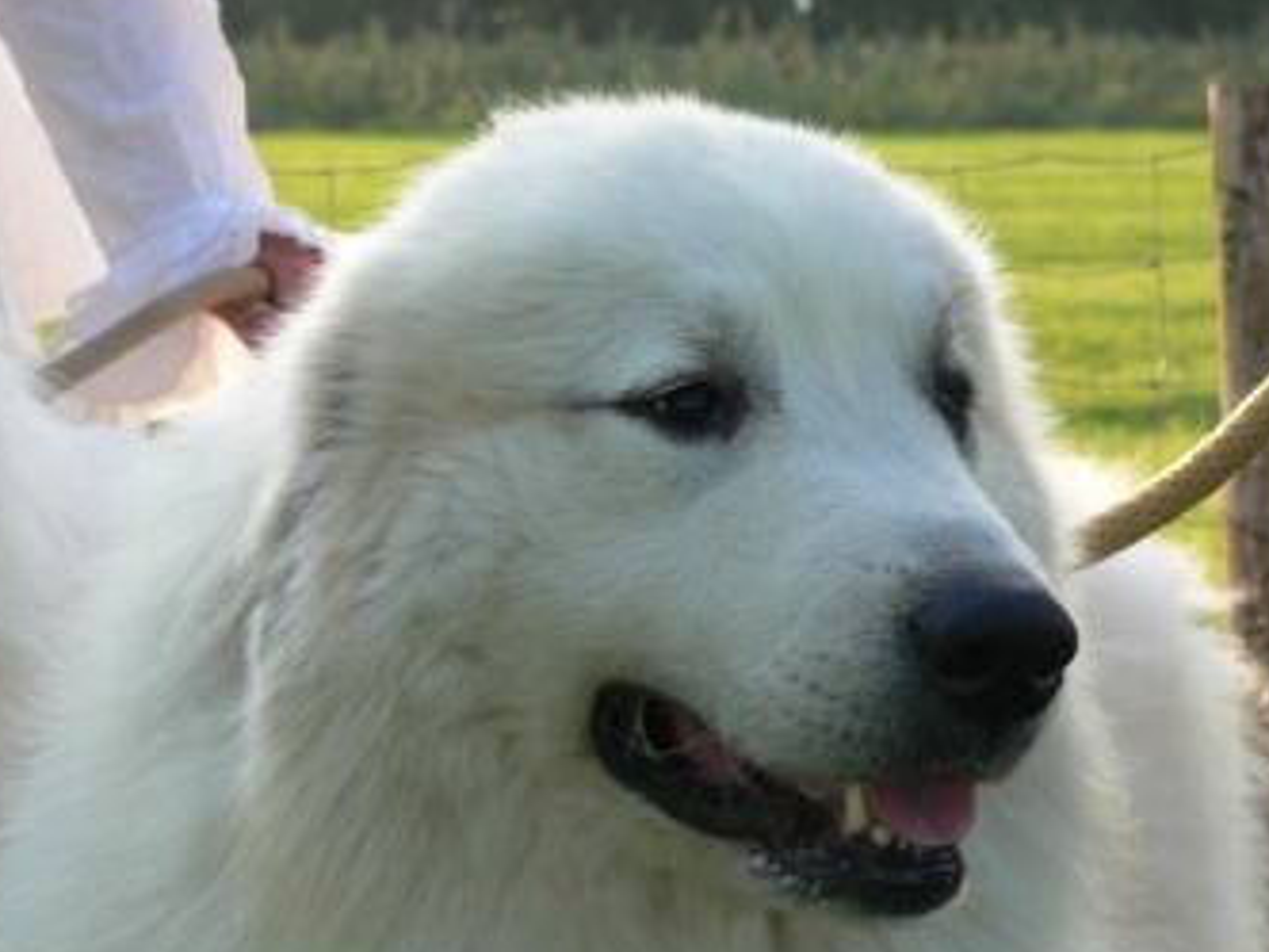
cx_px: 646
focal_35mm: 135
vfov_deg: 11.0
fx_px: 4949
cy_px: 604
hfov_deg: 14.6
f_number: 3.7
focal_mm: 16.6
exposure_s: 1/125
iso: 80
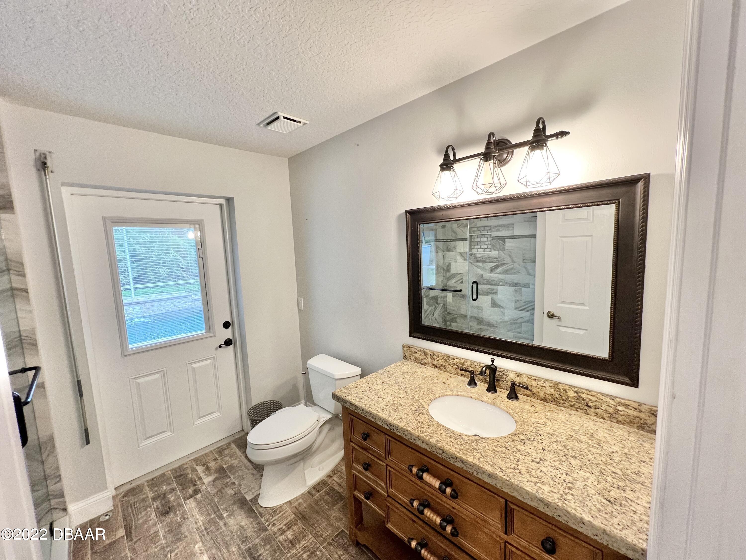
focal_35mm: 13
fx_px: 280
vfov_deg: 89.9
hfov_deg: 106.2
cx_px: 373
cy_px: 280
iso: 200
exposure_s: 1/120
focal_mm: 1.57
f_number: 1.8
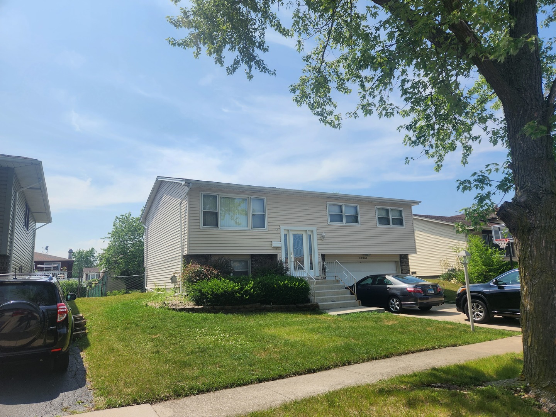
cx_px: 278
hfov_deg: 73.9
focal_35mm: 23
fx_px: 369
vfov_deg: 58.9
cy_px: 208
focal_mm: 5.4
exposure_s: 1/2259
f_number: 1.8
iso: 20
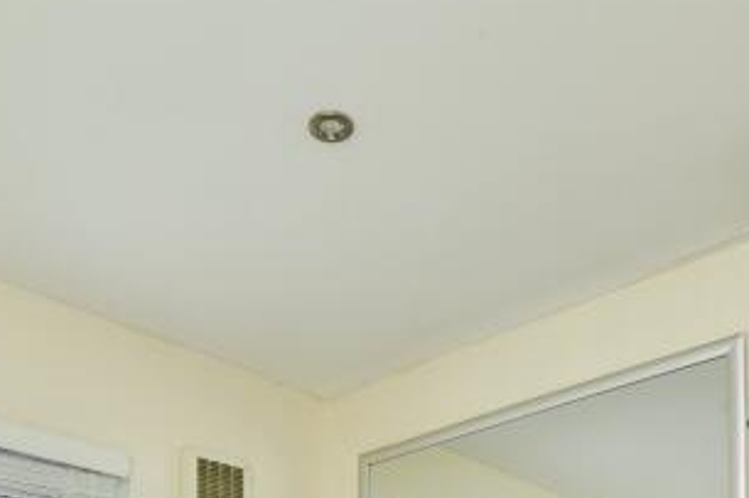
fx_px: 977
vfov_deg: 22.1
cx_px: 400
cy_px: 803
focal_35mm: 47
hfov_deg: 41.9
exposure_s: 1/30
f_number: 8
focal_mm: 14
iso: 100
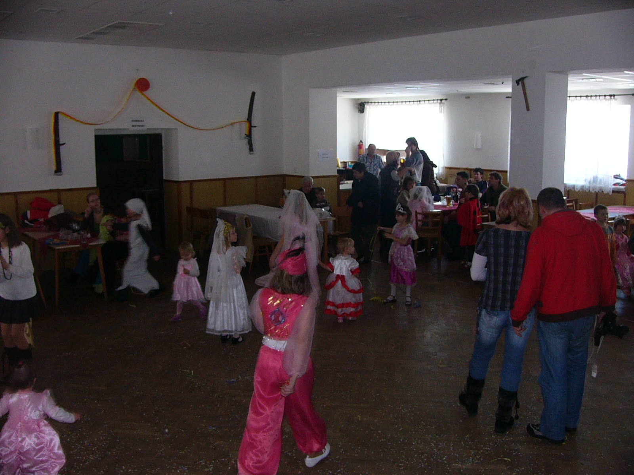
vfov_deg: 40.7
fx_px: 641
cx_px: 317
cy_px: 238
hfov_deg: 52.6
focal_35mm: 35
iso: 100
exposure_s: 1/30
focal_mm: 4.6
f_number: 2.8
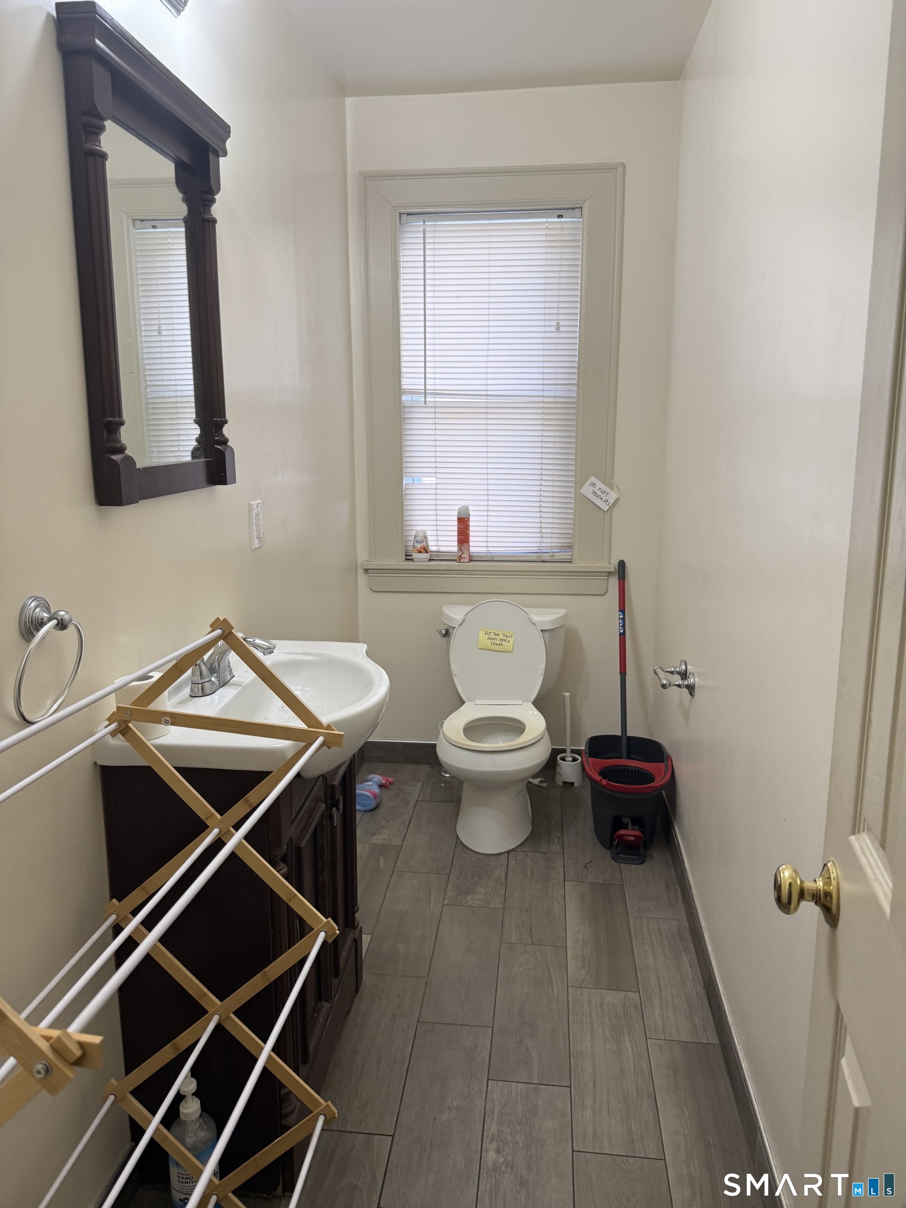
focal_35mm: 24
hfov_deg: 56.8
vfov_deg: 71.6
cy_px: 604
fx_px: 838
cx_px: 453
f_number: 1.78
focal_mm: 6.76
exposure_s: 1/120
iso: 160
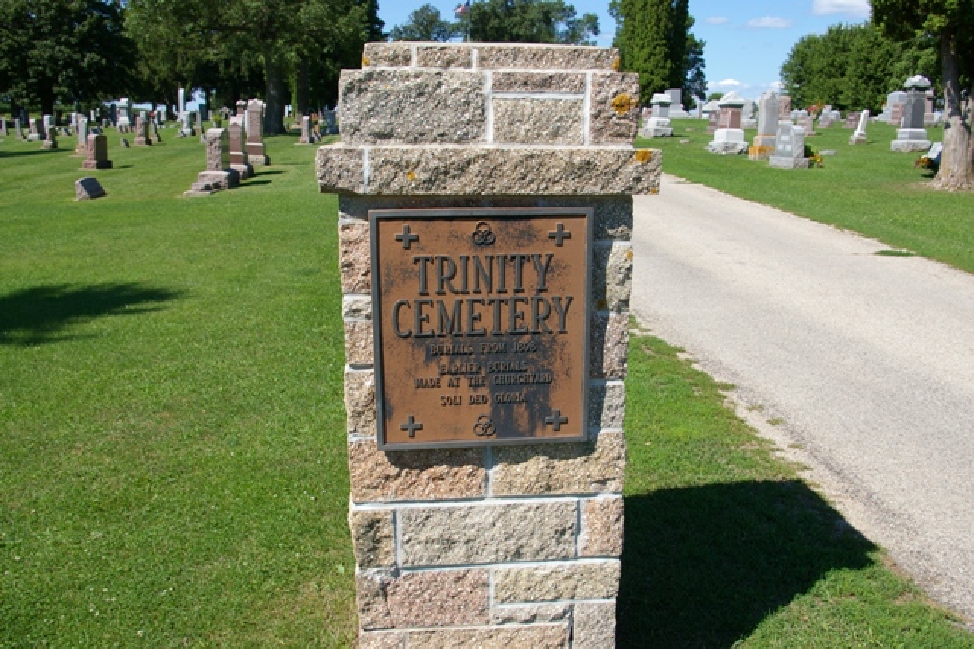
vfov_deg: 41.7
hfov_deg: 59.5
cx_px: 487
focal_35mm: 32
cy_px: 324
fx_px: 852
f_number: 8
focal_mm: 21
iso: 200
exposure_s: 1/350
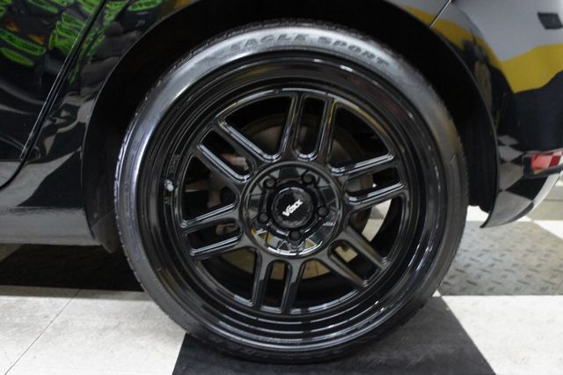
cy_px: 188
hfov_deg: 67.4
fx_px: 422
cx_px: 282
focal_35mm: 27
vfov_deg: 47.9
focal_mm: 18
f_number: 3.5
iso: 1600
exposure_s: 1/30
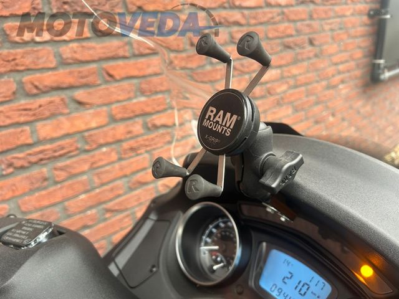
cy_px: 150
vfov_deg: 53.1
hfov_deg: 67.3
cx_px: 200
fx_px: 300
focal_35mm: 26
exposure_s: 1/97
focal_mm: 5.7
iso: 125
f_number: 1.5
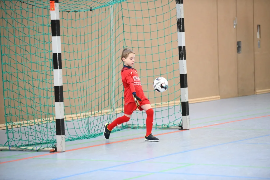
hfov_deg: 13.3
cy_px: 90
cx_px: 135
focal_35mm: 155
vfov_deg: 8.8
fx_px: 1162
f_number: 2.8
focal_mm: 155
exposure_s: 1/640
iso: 8000
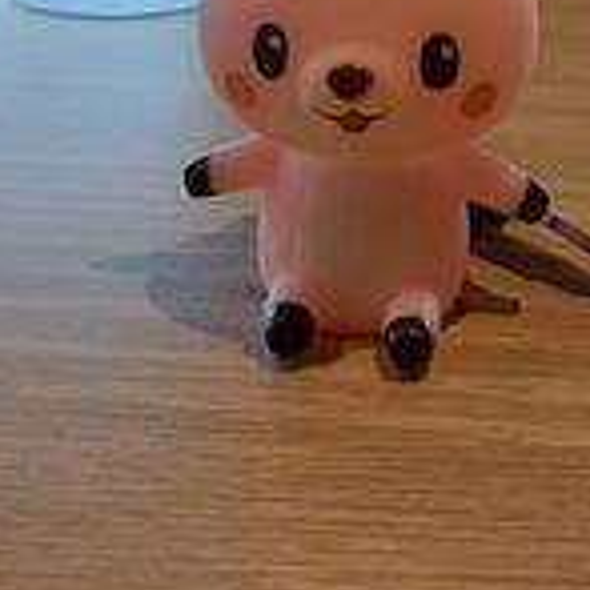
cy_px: 32
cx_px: 361
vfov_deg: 27.3
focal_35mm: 60
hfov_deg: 28.5
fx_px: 1157
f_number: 1.8
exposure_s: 1/60
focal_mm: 4.65
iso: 80
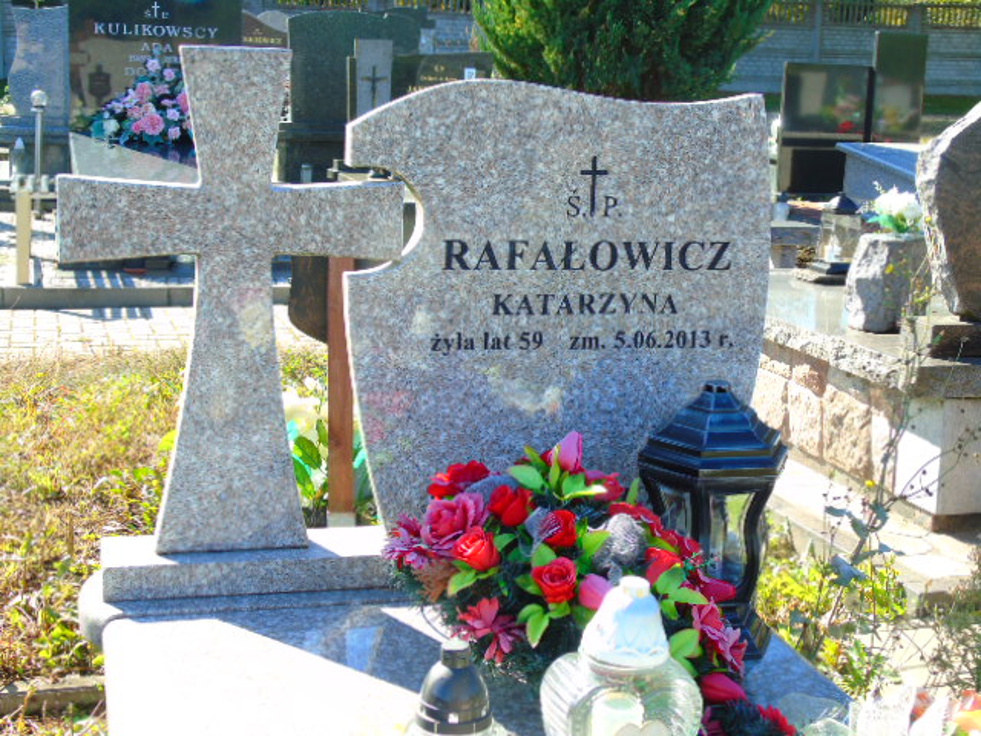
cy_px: 368
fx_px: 1530
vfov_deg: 27.0
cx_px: 490
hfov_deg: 35.5
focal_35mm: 54
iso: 80
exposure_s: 1/125
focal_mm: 9.6
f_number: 4.3
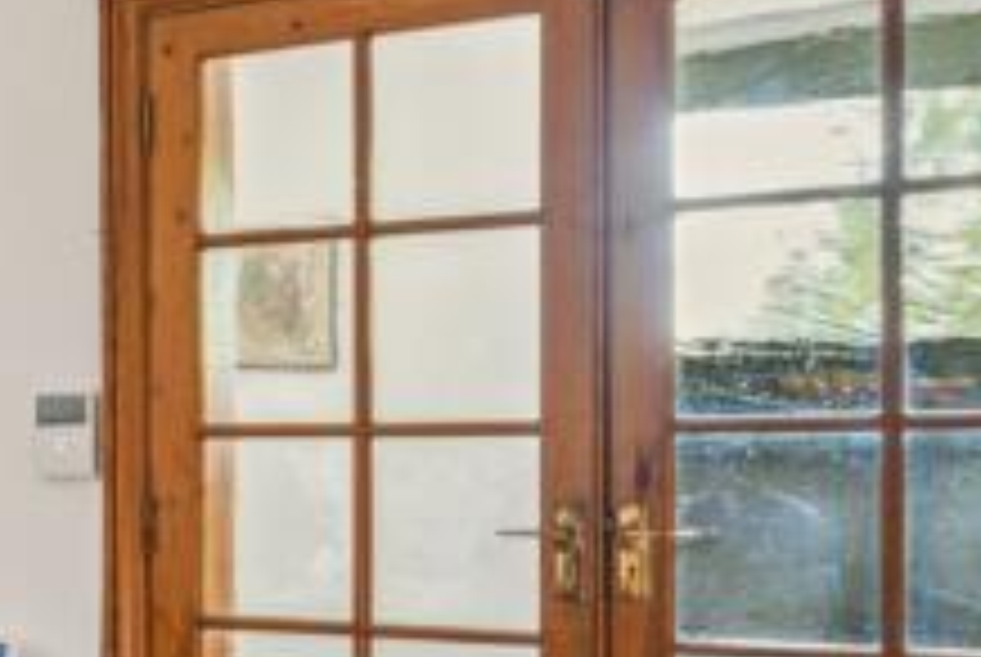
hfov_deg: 17.6
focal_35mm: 75
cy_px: 472
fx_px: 2046
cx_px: -1053
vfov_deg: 18.2
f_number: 5
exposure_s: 1/20
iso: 640
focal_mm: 16
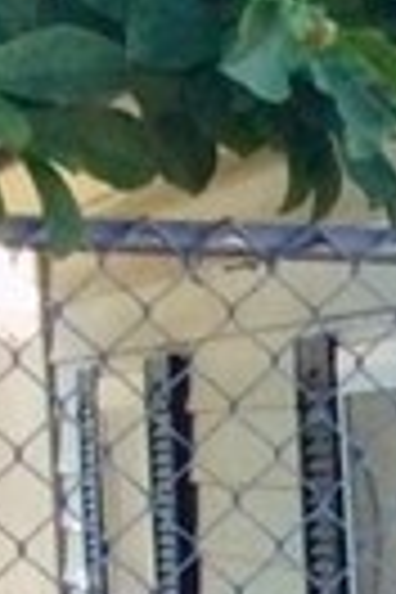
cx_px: 2200
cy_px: 904
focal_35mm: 259
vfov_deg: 7.8
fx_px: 4273
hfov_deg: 4.4
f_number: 2.4
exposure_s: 1/197
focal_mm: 3.3
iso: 32
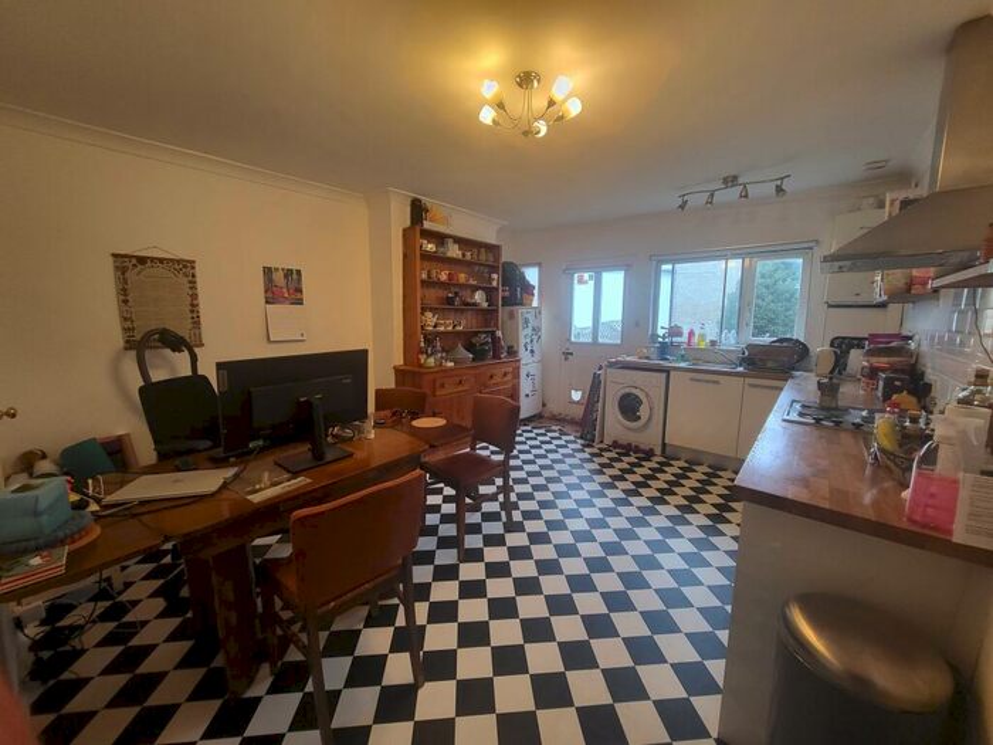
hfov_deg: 106.2
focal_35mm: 13
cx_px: 496
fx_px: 373
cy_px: 372
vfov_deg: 89.9
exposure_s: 1/50
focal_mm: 1.74
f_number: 2.2
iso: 250
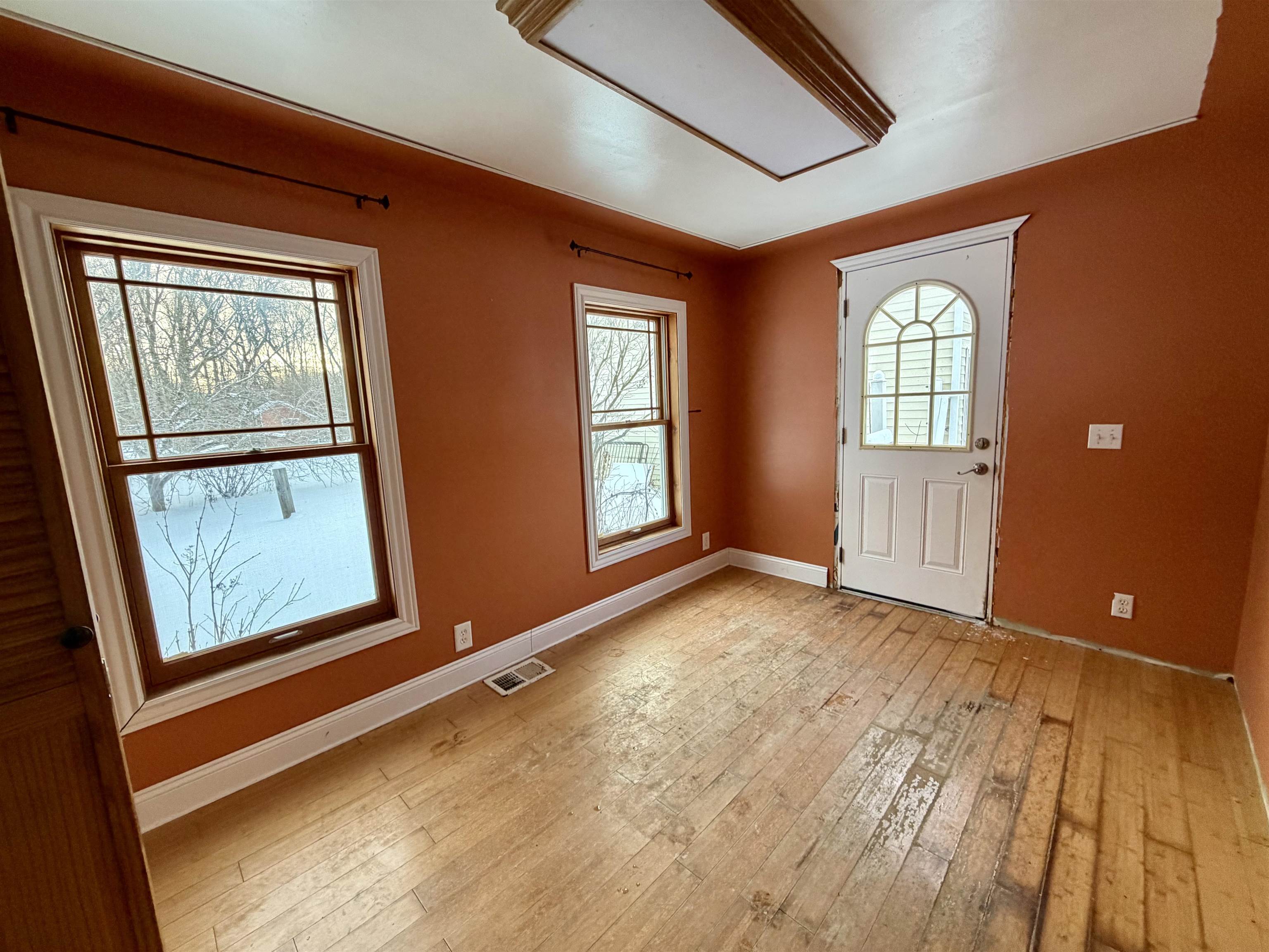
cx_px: 634
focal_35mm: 14
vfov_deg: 85.7
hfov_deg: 102.1
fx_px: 513
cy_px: 476
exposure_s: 1/121
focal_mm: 2.22
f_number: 2.2
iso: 250
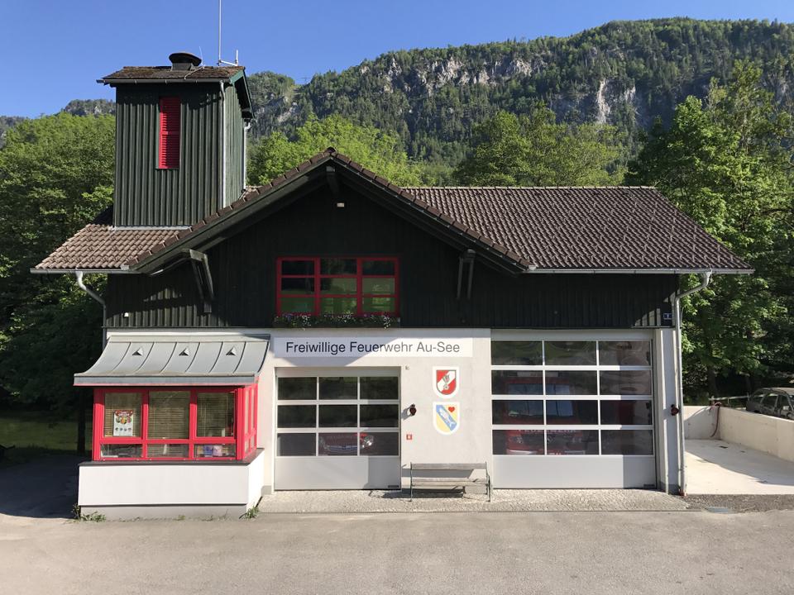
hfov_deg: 63.4
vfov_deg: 49.7
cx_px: 397
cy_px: 298
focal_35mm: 28
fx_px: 642
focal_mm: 3.99
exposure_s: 1/1623
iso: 20
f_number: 1.8
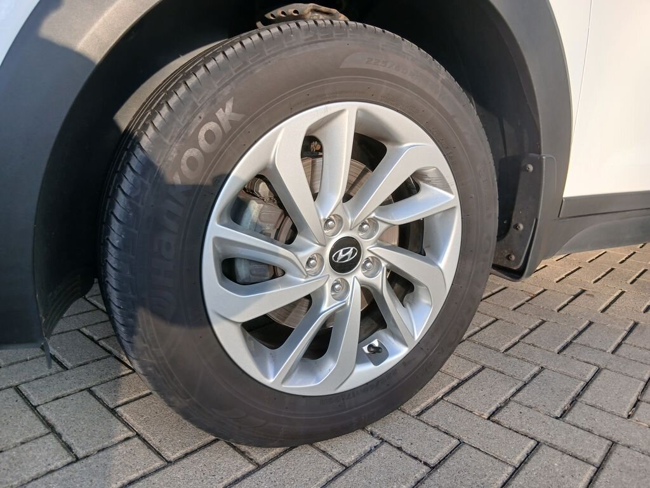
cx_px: 325
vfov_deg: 53.1
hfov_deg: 67.3
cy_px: 244
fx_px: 488
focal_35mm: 26
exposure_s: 1/100
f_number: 1.8
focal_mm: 3.98
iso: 20
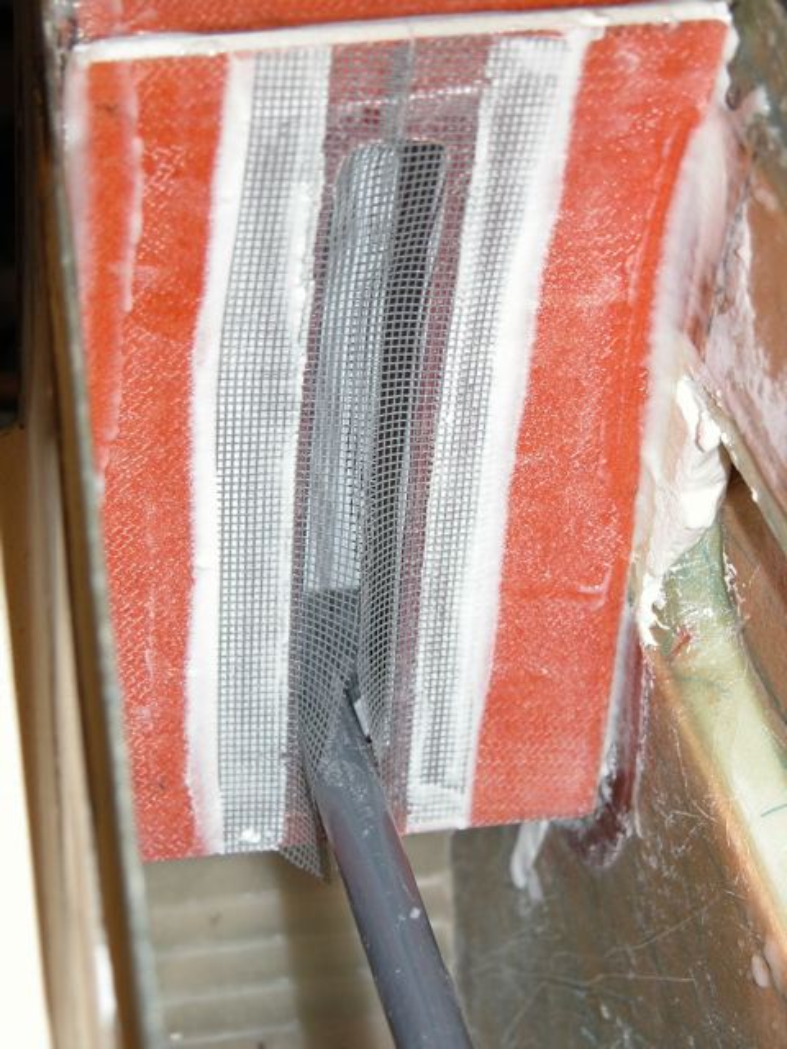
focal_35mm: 100
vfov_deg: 19.6
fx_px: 3031
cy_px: 524
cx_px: 394
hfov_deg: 14.8
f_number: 3.6
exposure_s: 1/125
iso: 100
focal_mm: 25.4
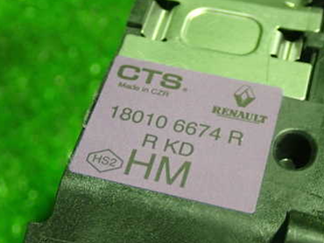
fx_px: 759
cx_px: 183
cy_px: 122
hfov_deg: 24.1
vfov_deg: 18.2
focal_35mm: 81
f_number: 3.2
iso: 800
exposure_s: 1/30
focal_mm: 9.01
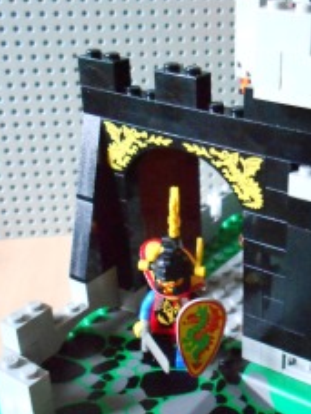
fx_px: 611
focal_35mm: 51
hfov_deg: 27.9
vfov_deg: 37.4
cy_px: 240
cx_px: 253
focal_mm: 4.6
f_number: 3.2
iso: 800
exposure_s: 1/8
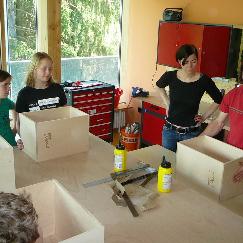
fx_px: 334
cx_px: 123
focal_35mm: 42
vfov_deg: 40.0
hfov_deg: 40.0
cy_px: 122
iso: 100
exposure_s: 1/50
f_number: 2.8
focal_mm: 5.2
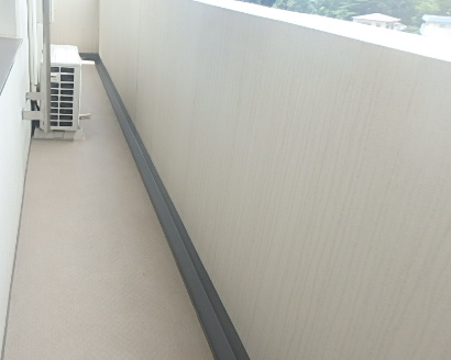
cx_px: 135
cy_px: 132
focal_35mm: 32
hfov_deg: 54.0
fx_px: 427
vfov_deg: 45.3
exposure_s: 1/320
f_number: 3.5
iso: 125
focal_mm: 3.7
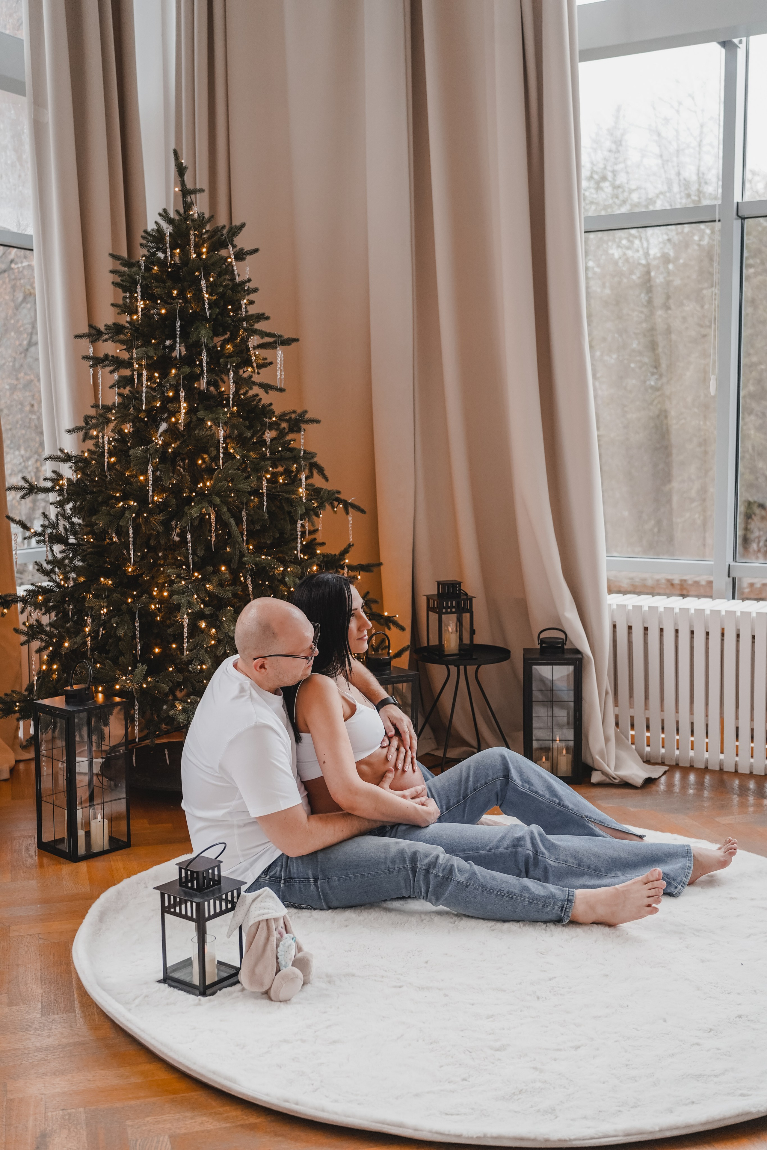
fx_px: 1278
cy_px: 575
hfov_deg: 33.4
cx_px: 384
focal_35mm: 40
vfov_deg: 48.5
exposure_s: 1/160
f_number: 4
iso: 1250
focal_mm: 40
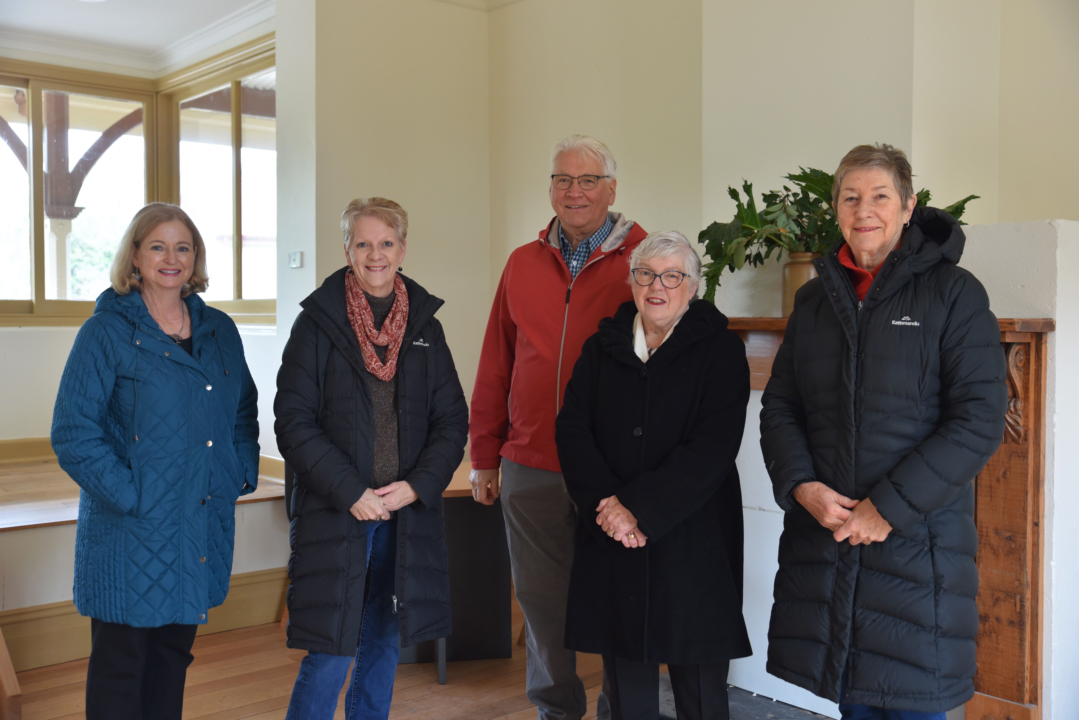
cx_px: 540
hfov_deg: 50.7
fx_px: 1139
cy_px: 360
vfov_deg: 35.1
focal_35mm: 38
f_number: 3.5
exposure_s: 1/60
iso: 800
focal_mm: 38
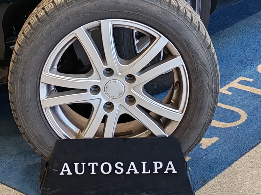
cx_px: 118
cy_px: -62
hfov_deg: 17.7
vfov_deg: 12.9
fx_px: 837
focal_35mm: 111
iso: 125
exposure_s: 1/100
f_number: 1.9
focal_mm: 6.12
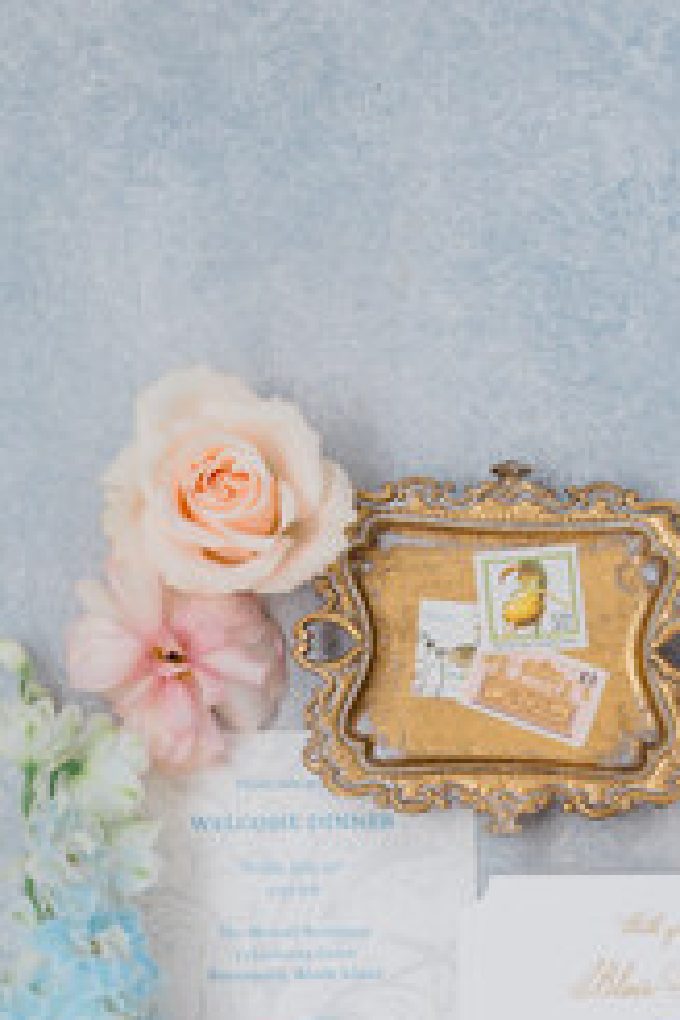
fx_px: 3456
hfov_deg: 11.1
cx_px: 721
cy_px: 1128
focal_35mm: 122
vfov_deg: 16.3
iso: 100
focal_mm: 50
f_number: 3.5
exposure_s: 1/250
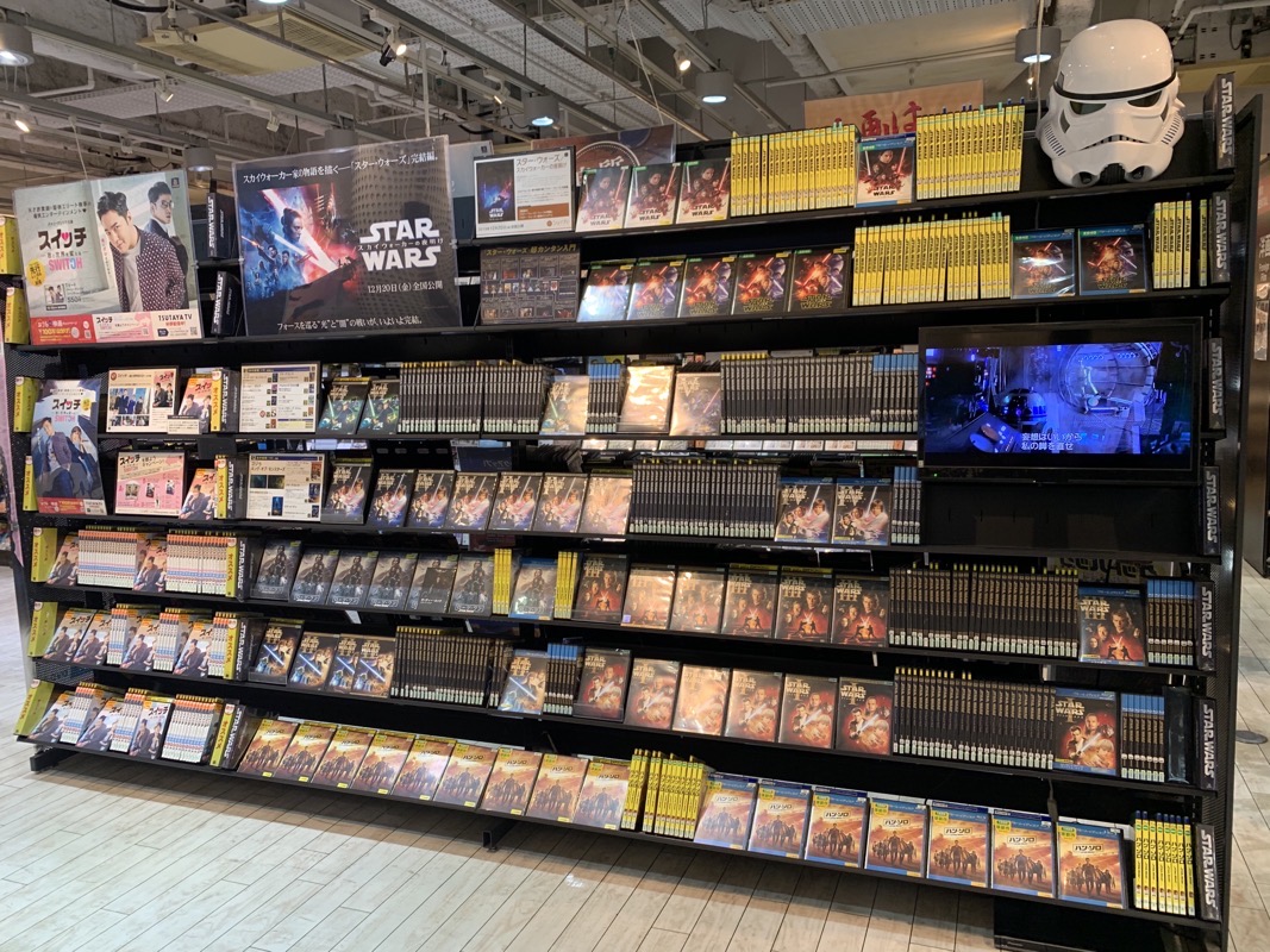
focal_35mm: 26
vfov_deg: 53.1
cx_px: 635
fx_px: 954
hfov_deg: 67.3
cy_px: 476
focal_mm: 4.25
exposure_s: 1/50
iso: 80
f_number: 1.8
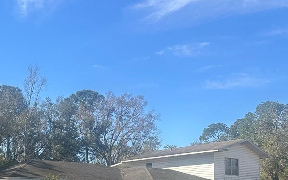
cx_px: 56
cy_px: 201
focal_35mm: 55
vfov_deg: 22.2
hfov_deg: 35.6
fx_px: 432
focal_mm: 6.86
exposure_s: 1/2469
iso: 80
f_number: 1.78
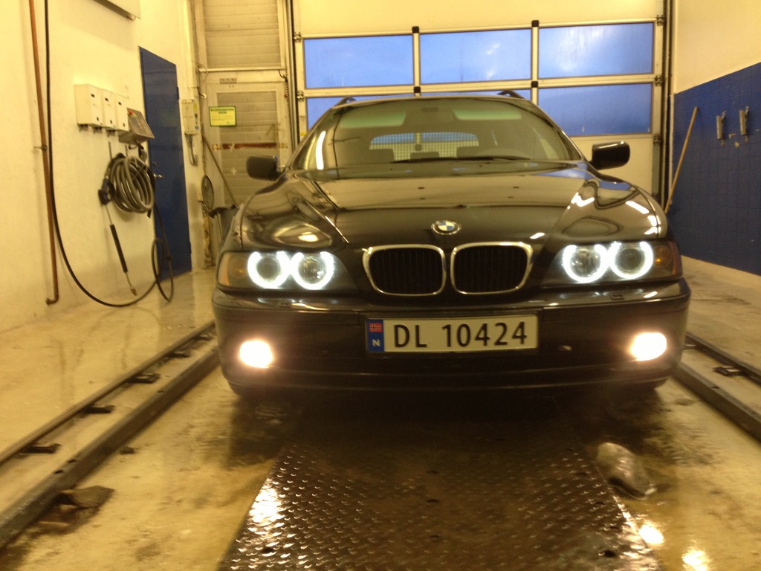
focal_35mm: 33
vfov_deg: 42.9
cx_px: 380
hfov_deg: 55.4
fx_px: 725
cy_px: 286
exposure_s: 1/20
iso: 125
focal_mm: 4.13
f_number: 2.4
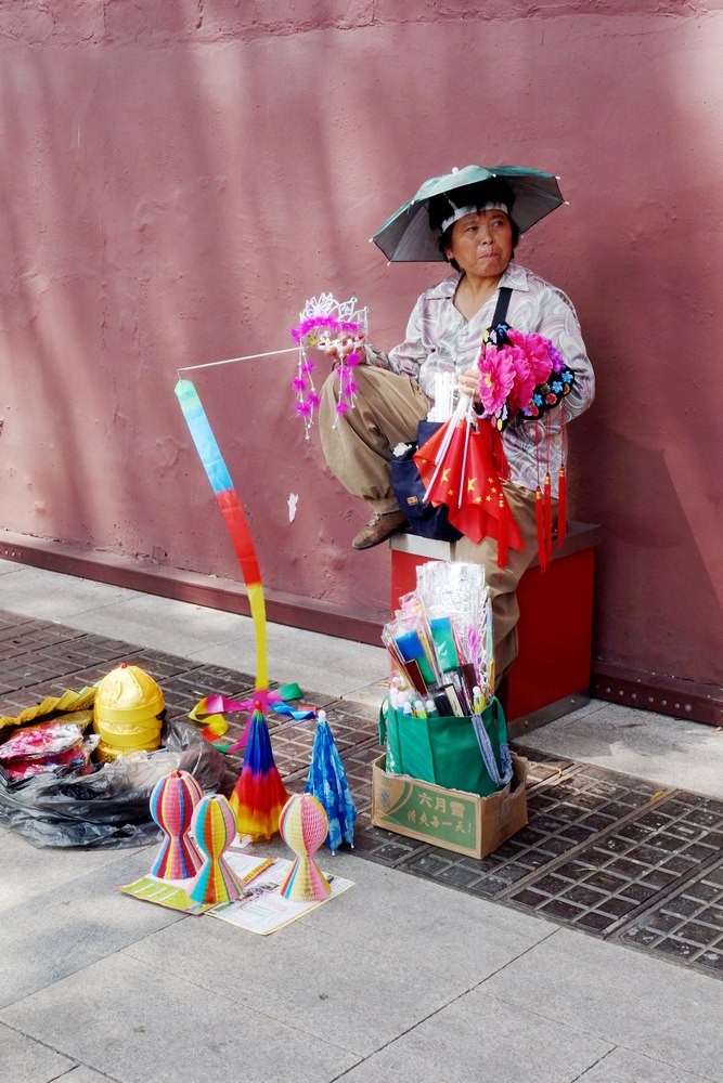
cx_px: 362
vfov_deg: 36.9
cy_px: 542
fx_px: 1626
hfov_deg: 25.1
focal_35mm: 54
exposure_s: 1/125
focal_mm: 19.98
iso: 125
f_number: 8
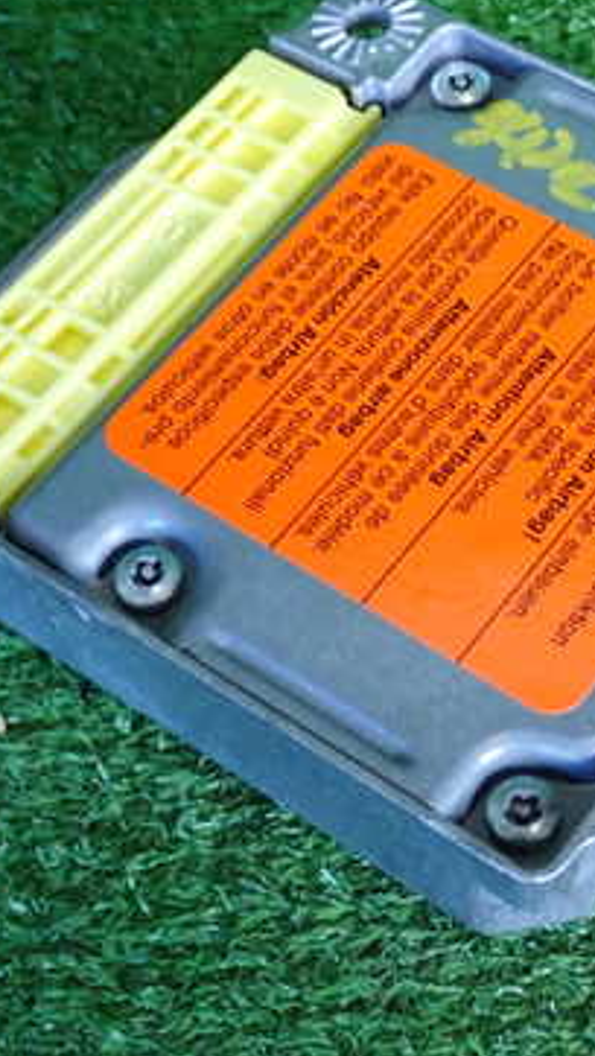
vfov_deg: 28.5
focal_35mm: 74
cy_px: 452
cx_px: 510
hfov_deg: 16.2
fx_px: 2073
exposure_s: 1/40
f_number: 2.8
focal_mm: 7.31
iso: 200
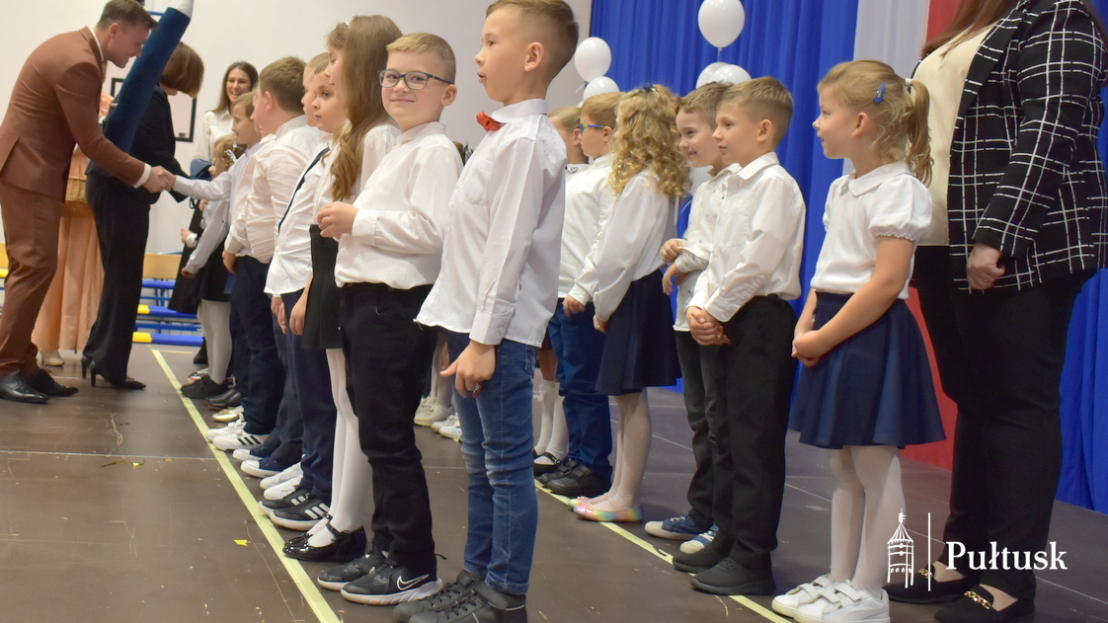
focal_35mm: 37
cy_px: 260
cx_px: 535
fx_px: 1087
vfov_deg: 31.9
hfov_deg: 54.0
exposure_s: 1/60
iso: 900
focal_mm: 22
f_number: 3.8
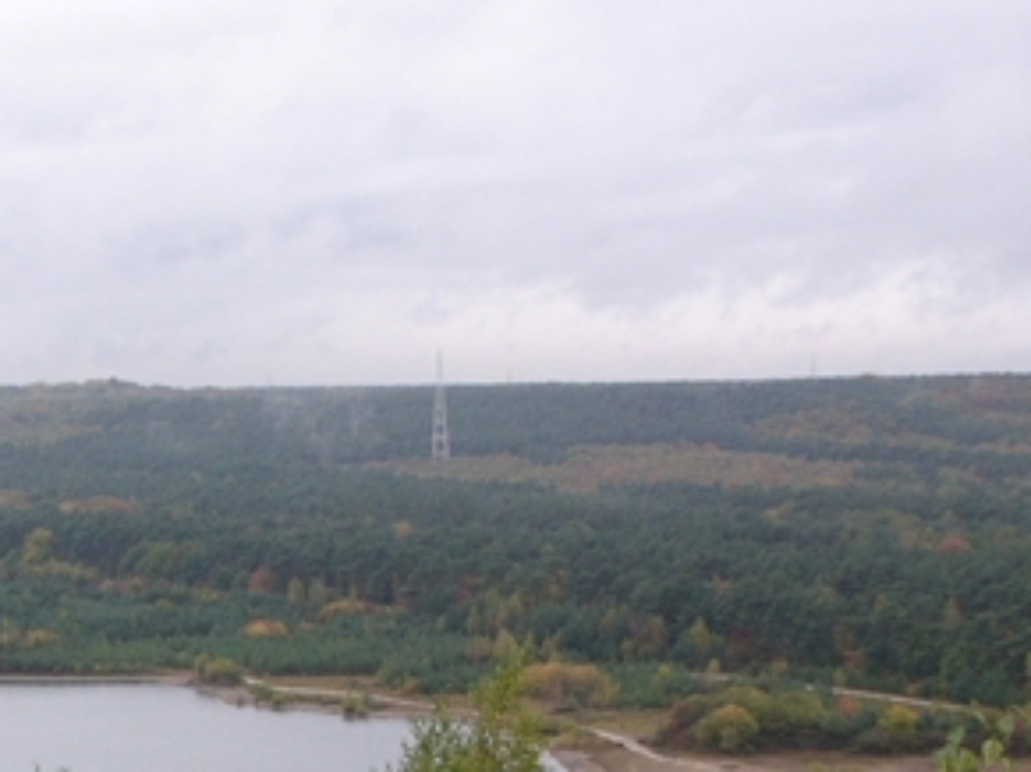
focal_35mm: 95
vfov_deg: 15.4
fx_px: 2828
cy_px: 648
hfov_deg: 20.5
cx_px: 244
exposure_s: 1/125
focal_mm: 7.7
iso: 100
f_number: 3.7
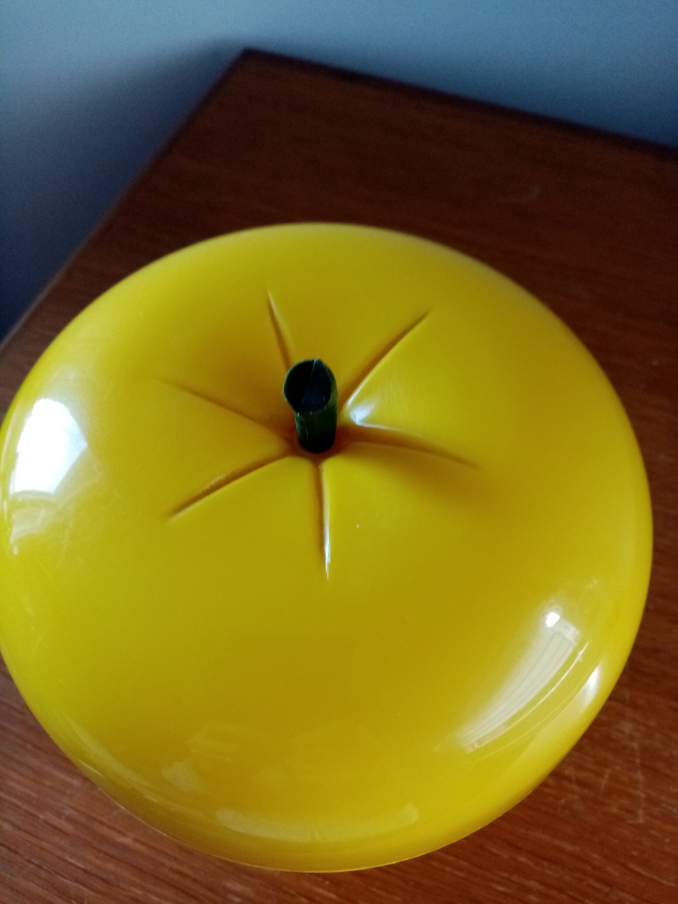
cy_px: 452
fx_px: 679
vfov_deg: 67.3
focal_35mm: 26
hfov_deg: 53.1
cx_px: 339
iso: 289
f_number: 1.8
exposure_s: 1/33.3
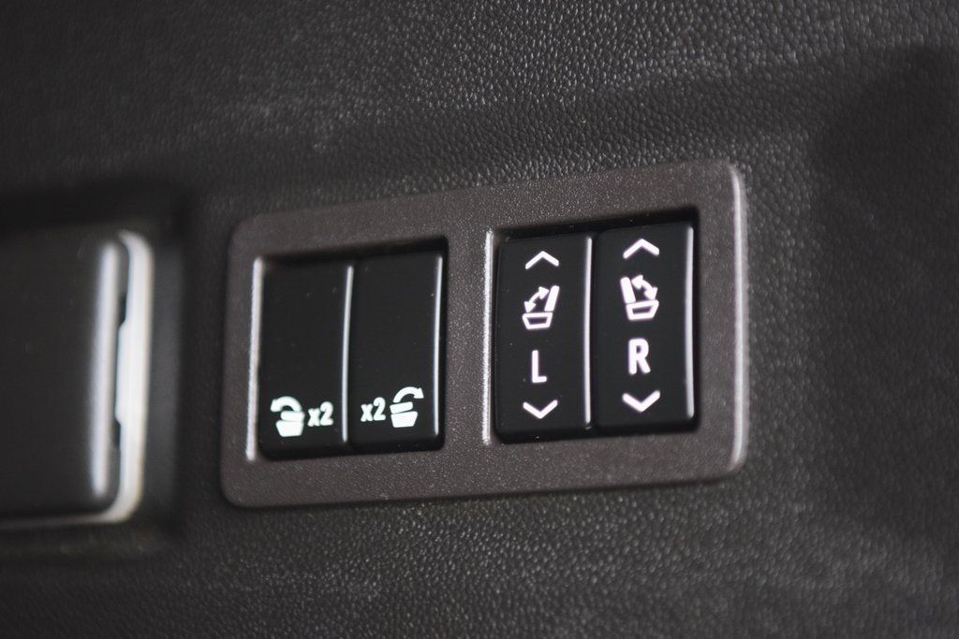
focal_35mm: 105
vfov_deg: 13.0
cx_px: 480
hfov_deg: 19.5
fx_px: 2797
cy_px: 320
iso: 1600
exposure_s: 1/2
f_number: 2.8
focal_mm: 70
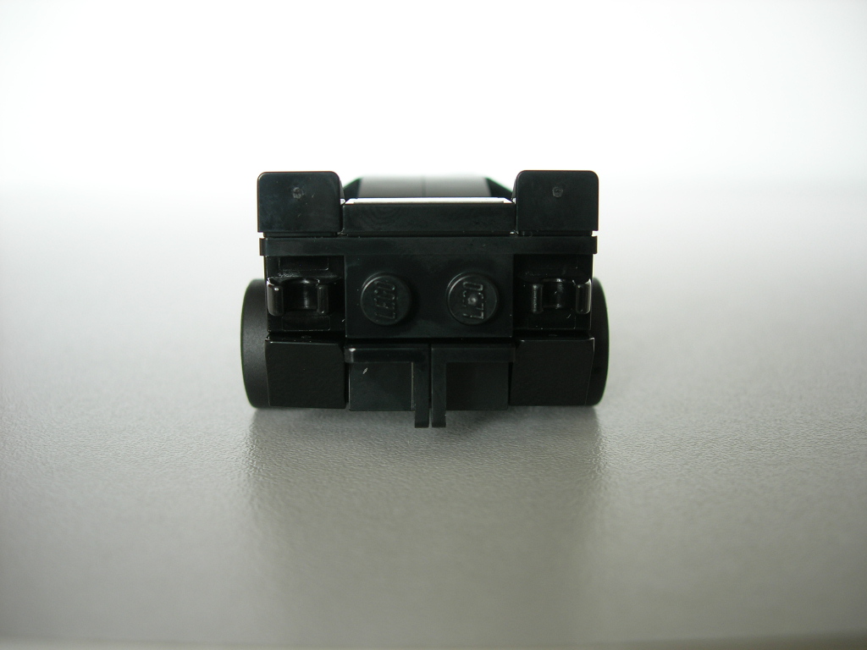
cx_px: 434
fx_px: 952
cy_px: 325
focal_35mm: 38
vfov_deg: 37.7
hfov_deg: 49.0
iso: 64
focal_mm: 7.8
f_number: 2.8
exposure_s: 1/13.4
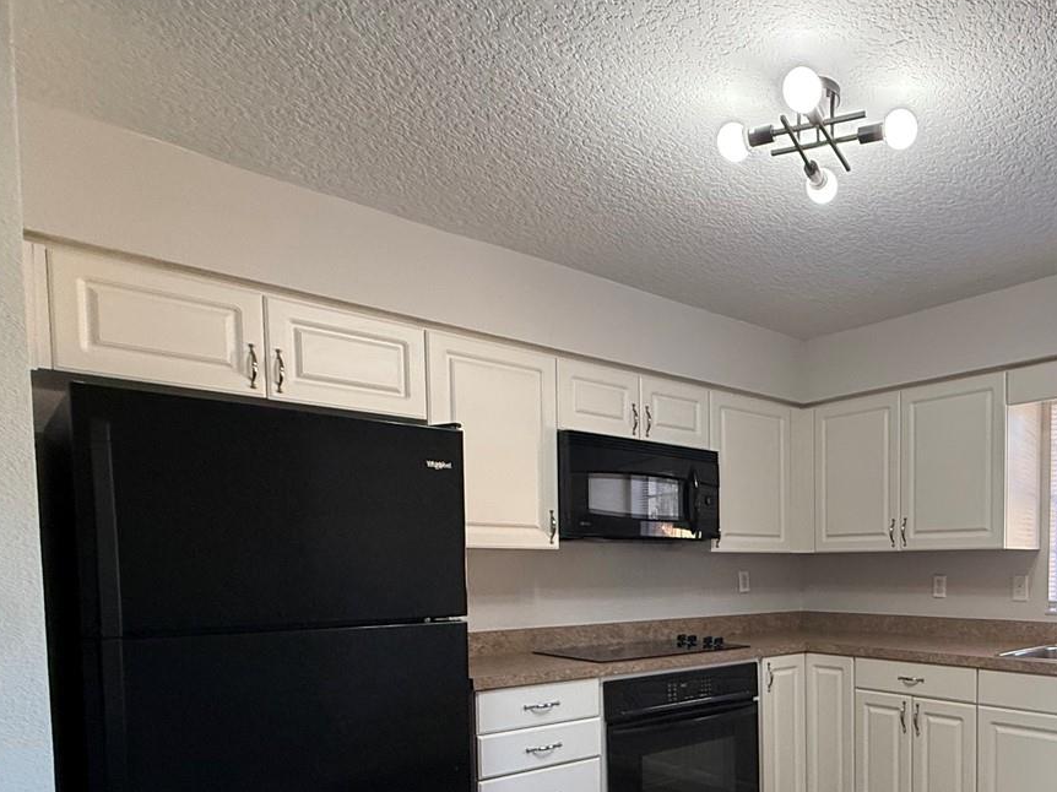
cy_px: 607
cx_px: 829
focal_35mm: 26
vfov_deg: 50.5
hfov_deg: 62.3
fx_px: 794
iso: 320
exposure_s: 1/120
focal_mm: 2.22
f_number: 2.2
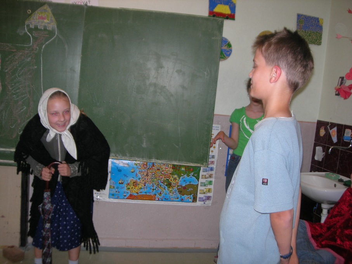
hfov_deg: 49.0
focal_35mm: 38
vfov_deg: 37.7
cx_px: 176
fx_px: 386
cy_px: 132
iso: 64
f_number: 2.8
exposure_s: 1/60.1
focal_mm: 7.8
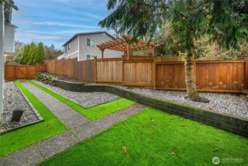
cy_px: 83
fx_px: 96
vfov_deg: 81.3
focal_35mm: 14
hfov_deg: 104.2
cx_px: 124
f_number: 7.1
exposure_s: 1/30
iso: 250
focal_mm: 14
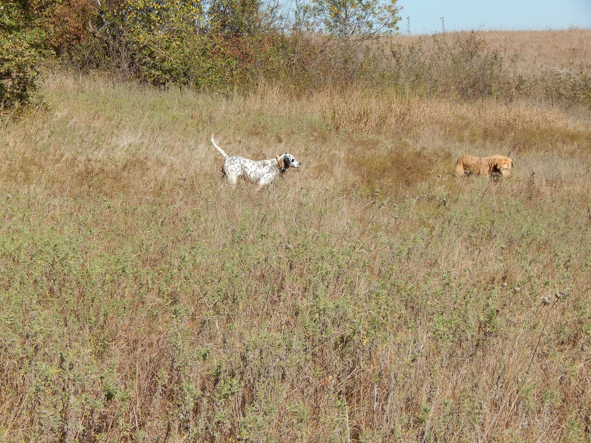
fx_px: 1776
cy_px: 222
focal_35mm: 104
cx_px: 296
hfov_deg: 18.9
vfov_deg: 14.2
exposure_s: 1/800
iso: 125
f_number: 4.5
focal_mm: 18.7
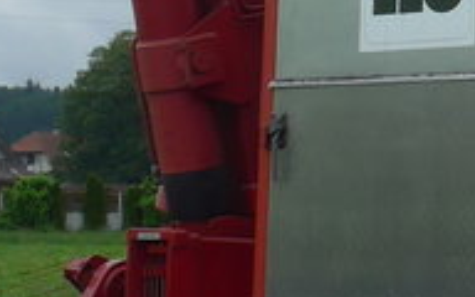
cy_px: -22
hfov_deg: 6.9
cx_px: 1056
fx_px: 3780
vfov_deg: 4.5
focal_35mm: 292
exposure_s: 1/1000
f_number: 2.8
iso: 80
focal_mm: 9
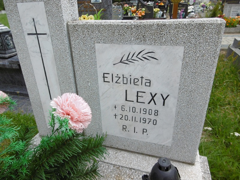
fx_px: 166
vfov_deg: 56.8
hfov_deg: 71.6
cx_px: 120
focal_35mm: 24
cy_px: 90
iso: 100
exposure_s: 1/500
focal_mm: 4.3
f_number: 3.1
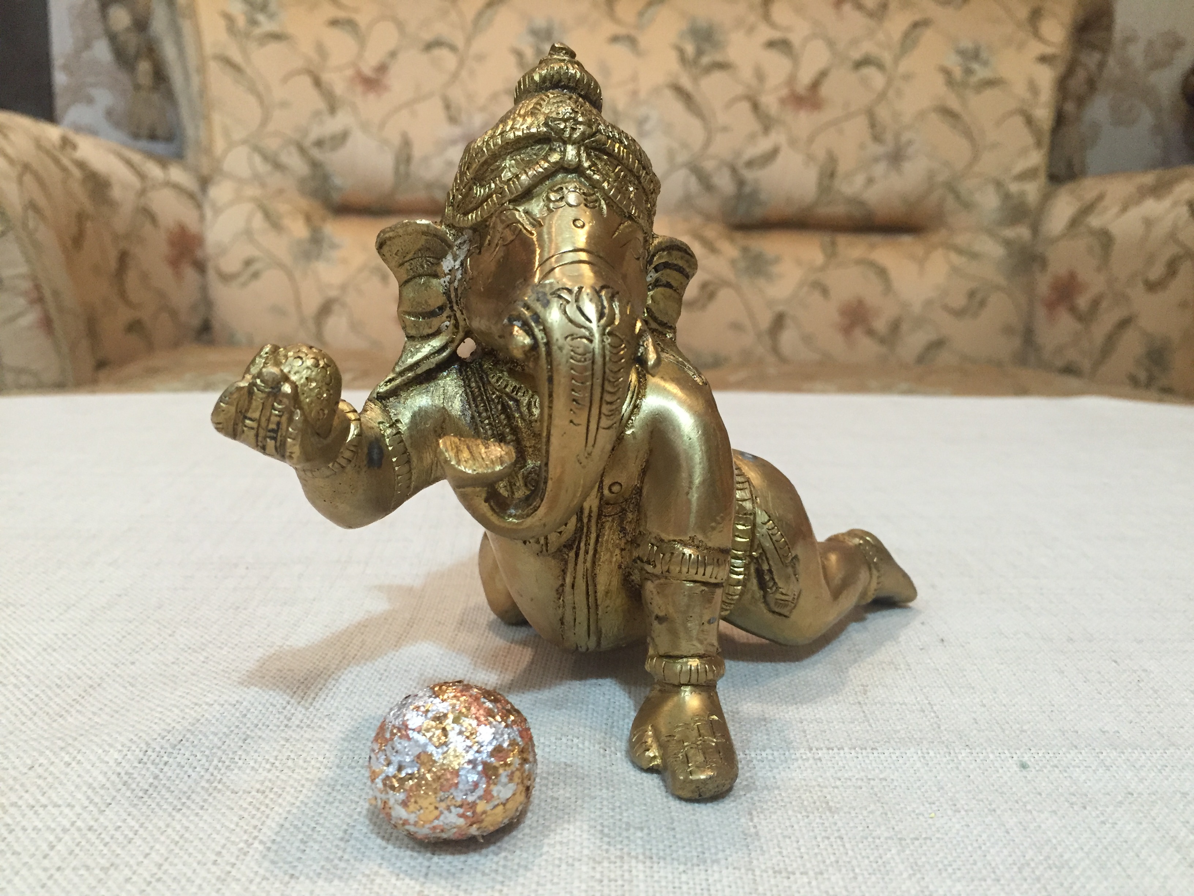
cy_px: 448
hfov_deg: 61.7
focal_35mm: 29
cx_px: 597
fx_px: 1000
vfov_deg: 48.2
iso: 250
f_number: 2.2
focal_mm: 4.15
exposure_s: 1/33
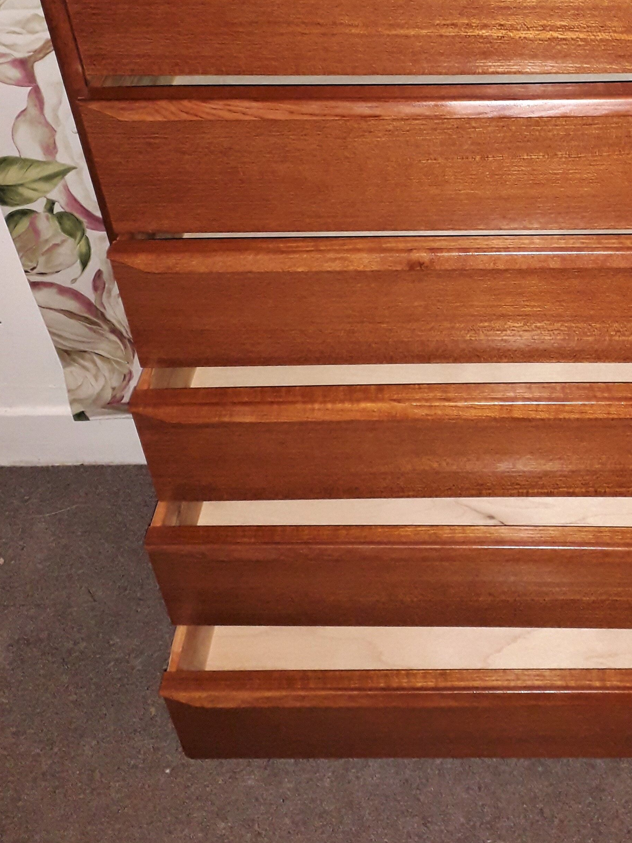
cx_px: 493
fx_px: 1120
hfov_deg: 30.8
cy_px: 221
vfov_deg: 40.2
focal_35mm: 46
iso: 200
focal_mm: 3.6
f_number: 1.9
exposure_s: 1/33
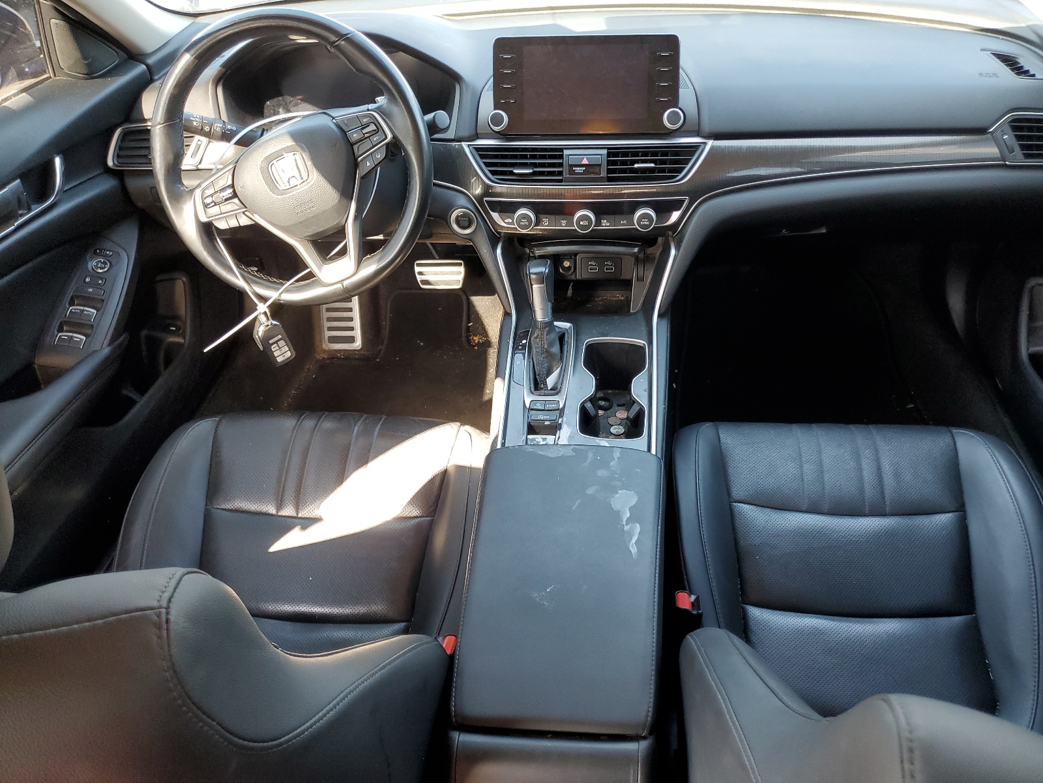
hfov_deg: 67.3
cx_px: 522
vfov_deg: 53.1
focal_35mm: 26
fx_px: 783
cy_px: 392
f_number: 1.5
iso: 79
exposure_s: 1/60.2
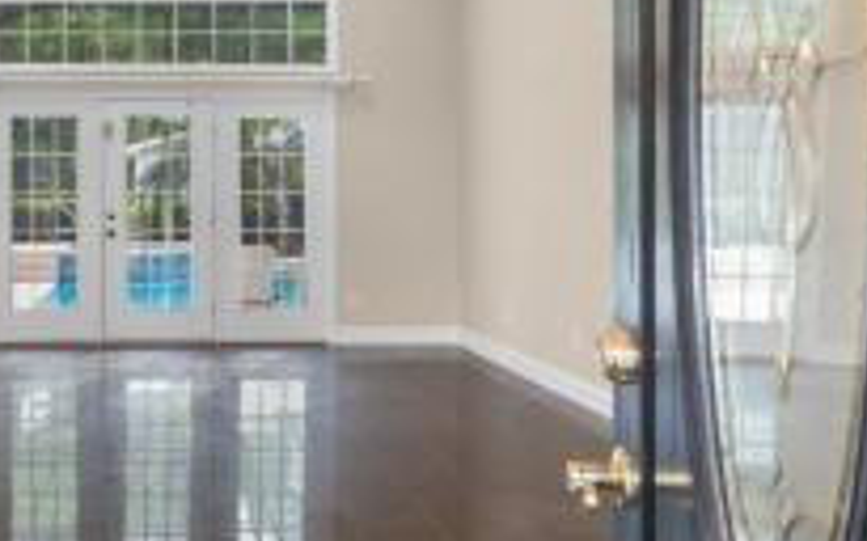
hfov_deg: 40.6
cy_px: 173
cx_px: 156
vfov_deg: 27.2
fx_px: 1110
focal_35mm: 47
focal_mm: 14
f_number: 5
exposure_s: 1/4
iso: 100
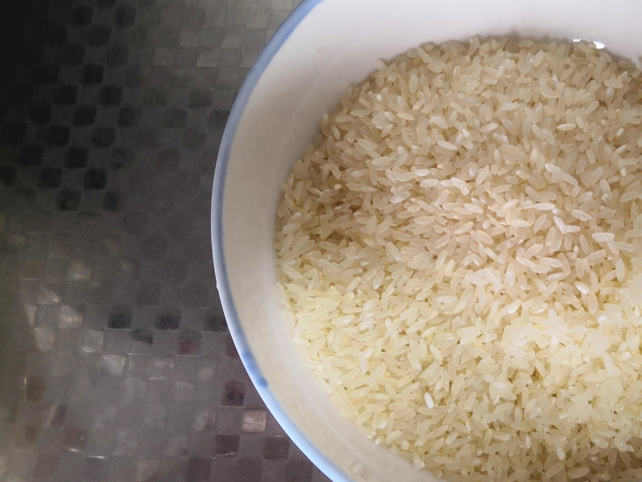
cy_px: 259
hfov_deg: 40.0
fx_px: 835
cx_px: 531
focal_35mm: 45
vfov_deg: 32.2
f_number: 1.8
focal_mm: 3.95
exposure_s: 1/33.3
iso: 400
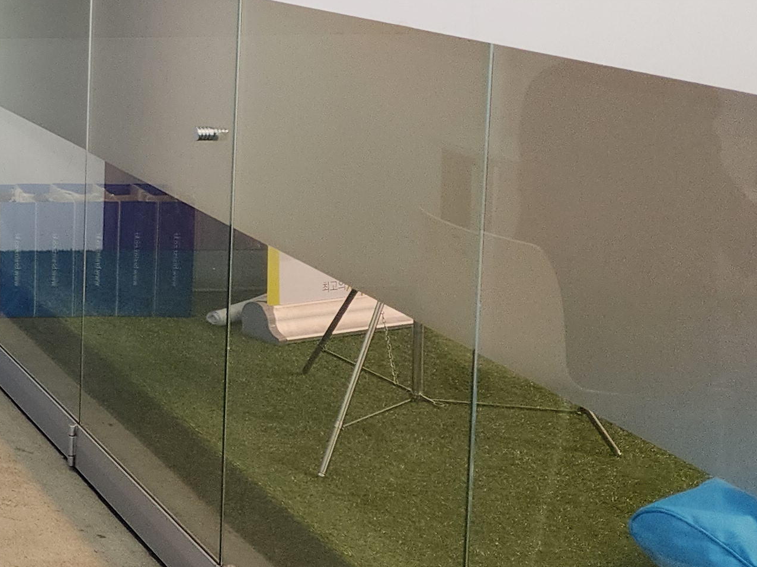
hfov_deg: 22.0
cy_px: 1
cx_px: -406
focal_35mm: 72
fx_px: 1574
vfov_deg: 19.8
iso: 200
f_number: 1.8
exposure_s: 1/120
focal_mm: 6.4
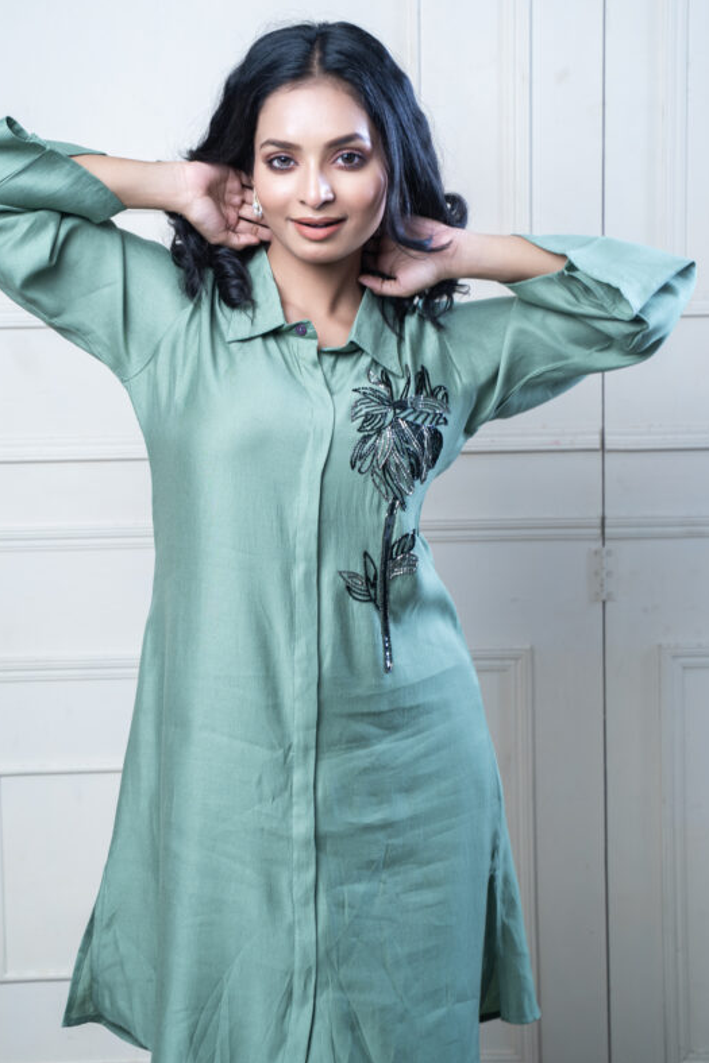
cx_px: 321
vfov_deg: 28.1
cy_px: 464
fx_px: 2128
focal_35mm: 72
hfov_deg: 18.9
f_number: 7.1
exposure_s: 1/100
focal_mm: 63
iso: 160
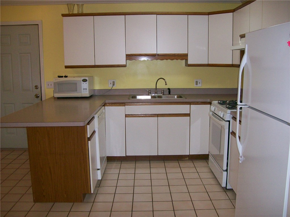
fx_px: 302
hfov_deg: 51.4
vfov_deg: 39.7
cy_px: 108
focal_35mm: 36
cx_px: 145
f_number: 2.7
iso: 140
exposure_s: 1/64
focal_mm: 6
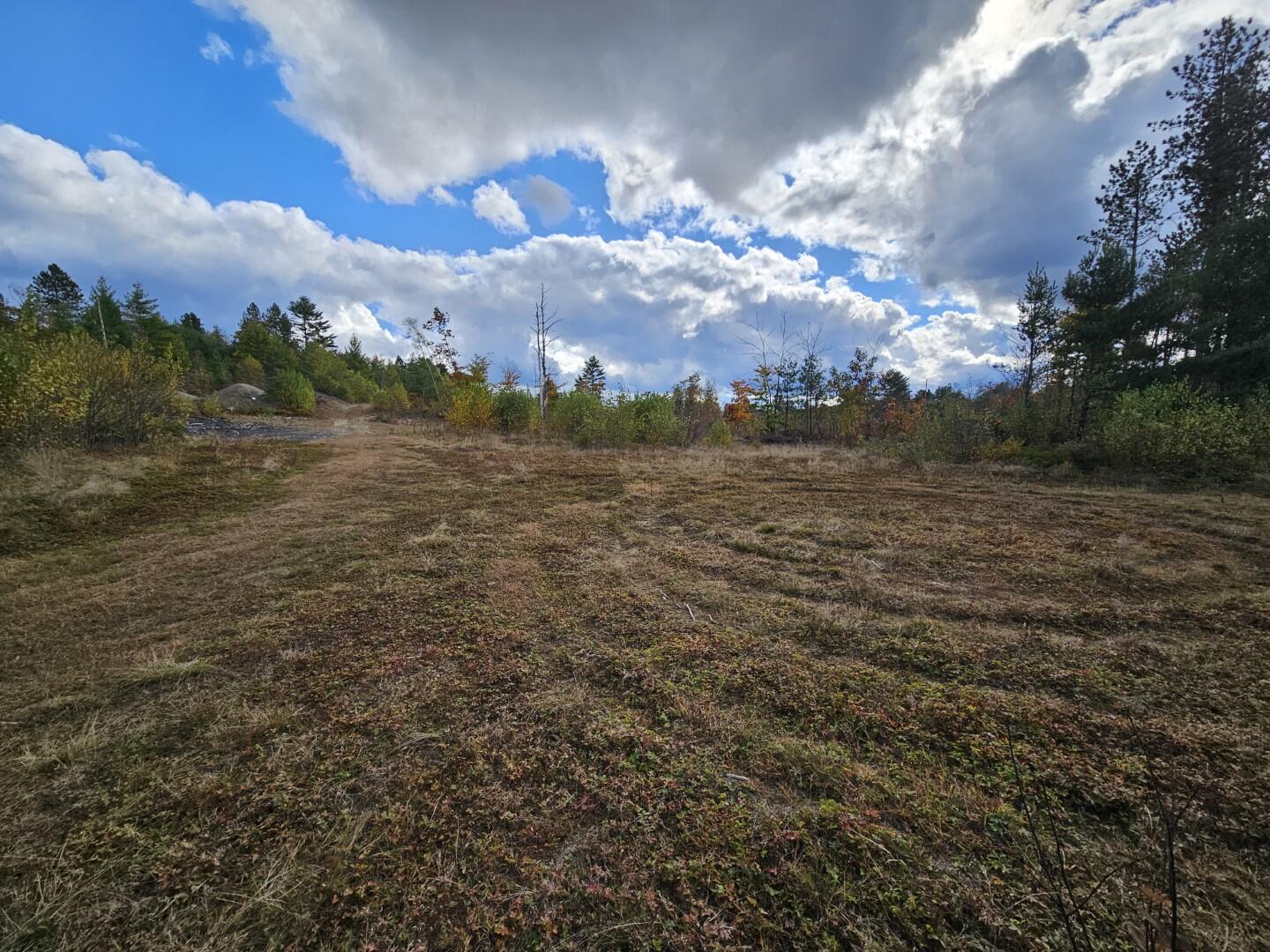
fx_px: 477
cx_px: 635
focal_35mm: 13
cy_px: 476
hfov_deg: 106.2
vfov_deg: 89.9
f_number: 2.2
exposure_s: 1/2222
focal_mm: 2.2
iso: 50
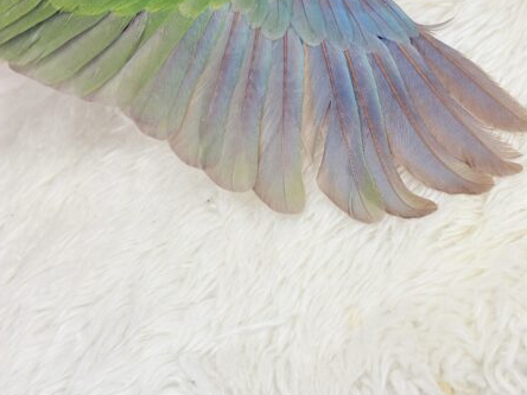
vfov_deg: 19.6
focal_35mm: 75
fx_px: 1142
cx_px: 349
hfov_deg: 25.9
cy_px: 135
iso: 32
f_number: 1.6
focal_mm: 5.96
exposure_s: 1/50
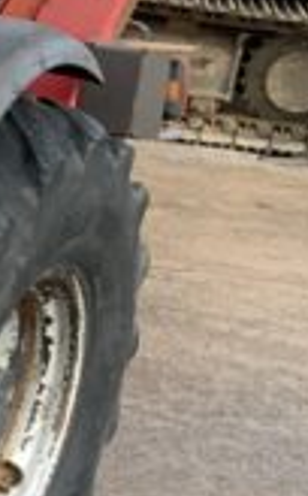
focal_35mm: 120
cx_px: -592
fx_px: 1617
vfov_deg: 17.3
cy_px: 381
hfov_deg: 9.0
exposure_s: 1/320
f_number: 1.8
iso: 16
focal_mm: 3
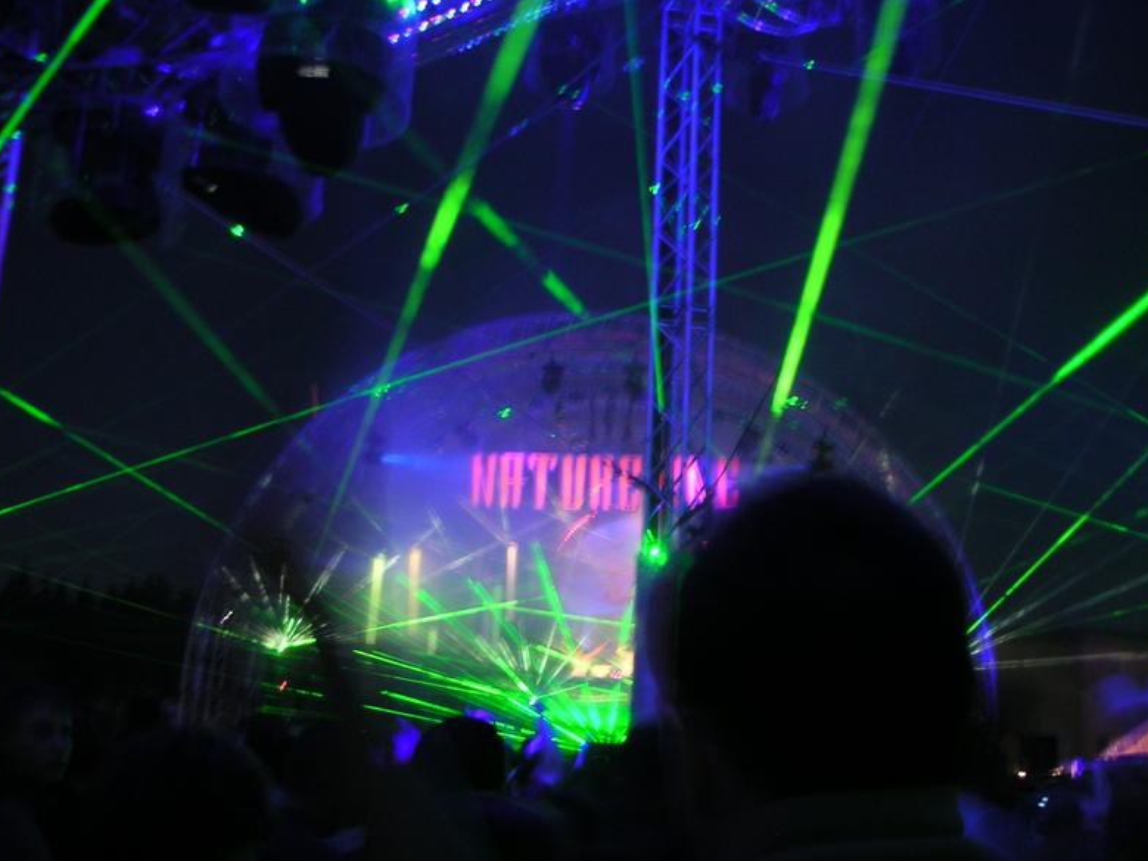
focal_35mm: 38
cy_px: 441
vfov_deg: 37.7
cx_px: 576
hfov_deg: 49.0
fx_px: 1260
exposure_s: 1/2
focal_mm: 5.7
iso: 100
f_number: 2.8
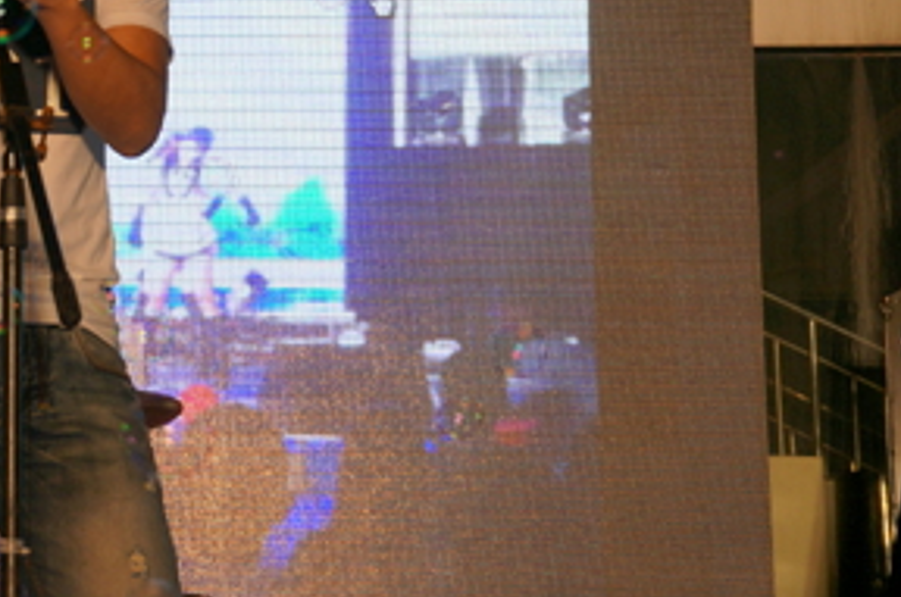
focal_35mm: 147
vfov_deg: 9.3
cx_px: 38
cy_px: 206
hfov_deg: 13.8
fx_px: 3674
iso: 320
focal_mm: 47
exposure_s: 1/160
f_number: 5
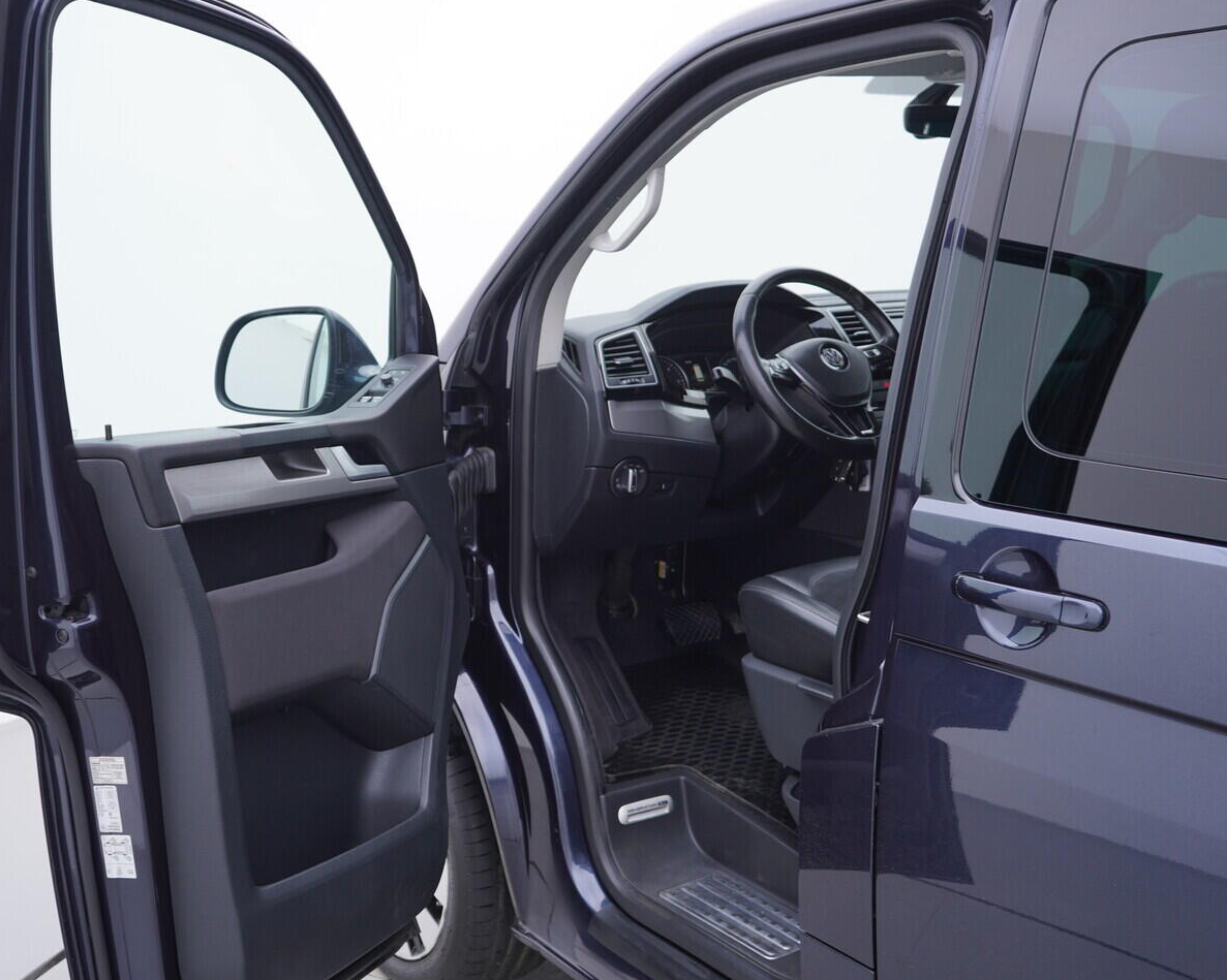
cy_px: 492
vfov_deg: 36.5
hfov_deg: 44.6
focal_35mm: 41
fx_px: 1489
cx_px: 489
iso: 125
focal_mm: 24
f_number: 3.2
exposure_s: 1/50
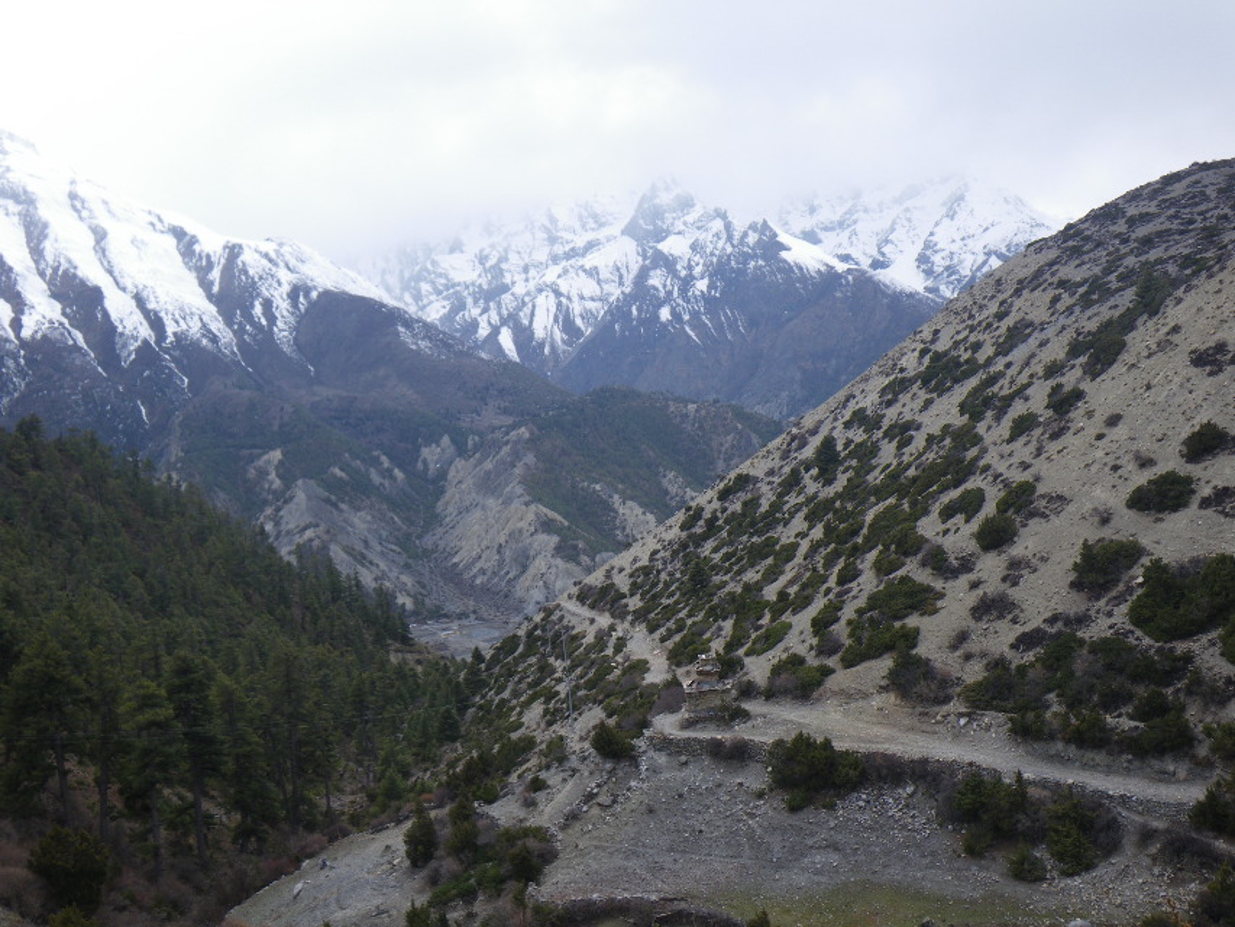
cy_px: 464
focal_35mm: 34
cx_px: 618
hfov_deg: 54.0
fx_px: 1213
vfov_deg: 41.8
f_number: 4.6
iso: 50
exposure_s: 1/320
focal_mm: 6.1
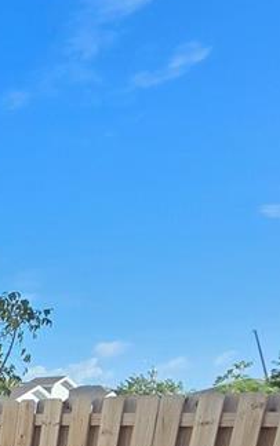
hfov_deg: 16.6
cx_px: -326
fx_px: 622
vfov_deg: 29.7
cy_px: 610
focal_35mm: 51
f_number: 2.2
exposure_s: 1/1422
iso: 50
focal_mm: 2.2
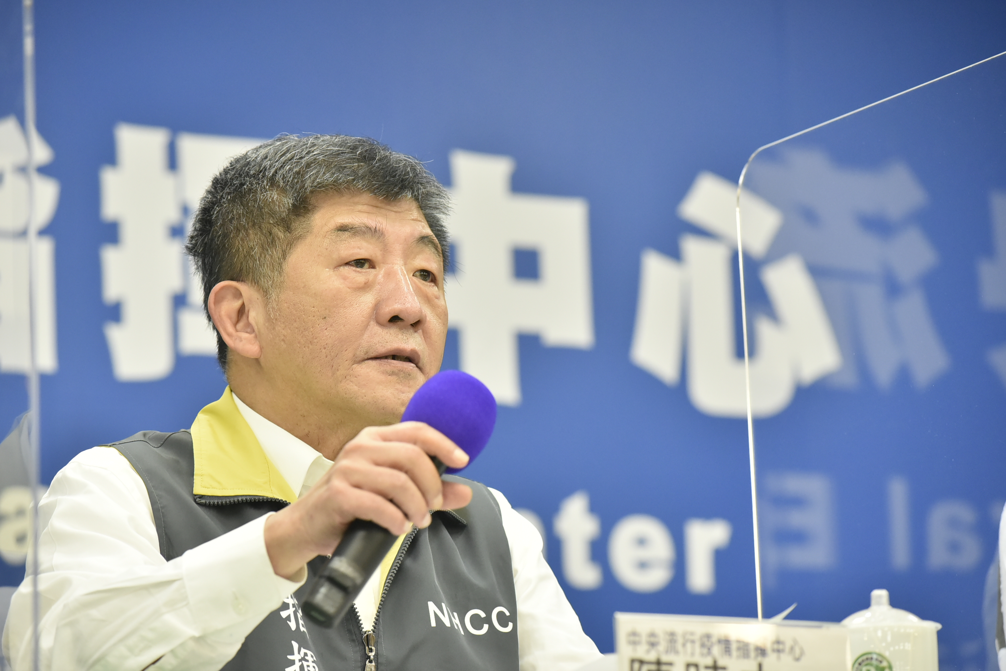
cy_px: 336
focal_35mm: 160
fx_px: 4473
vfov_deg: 8.6
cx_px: 503
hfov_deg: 12.8
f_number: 6.3
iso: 4000
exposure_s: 1/250
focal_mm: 160
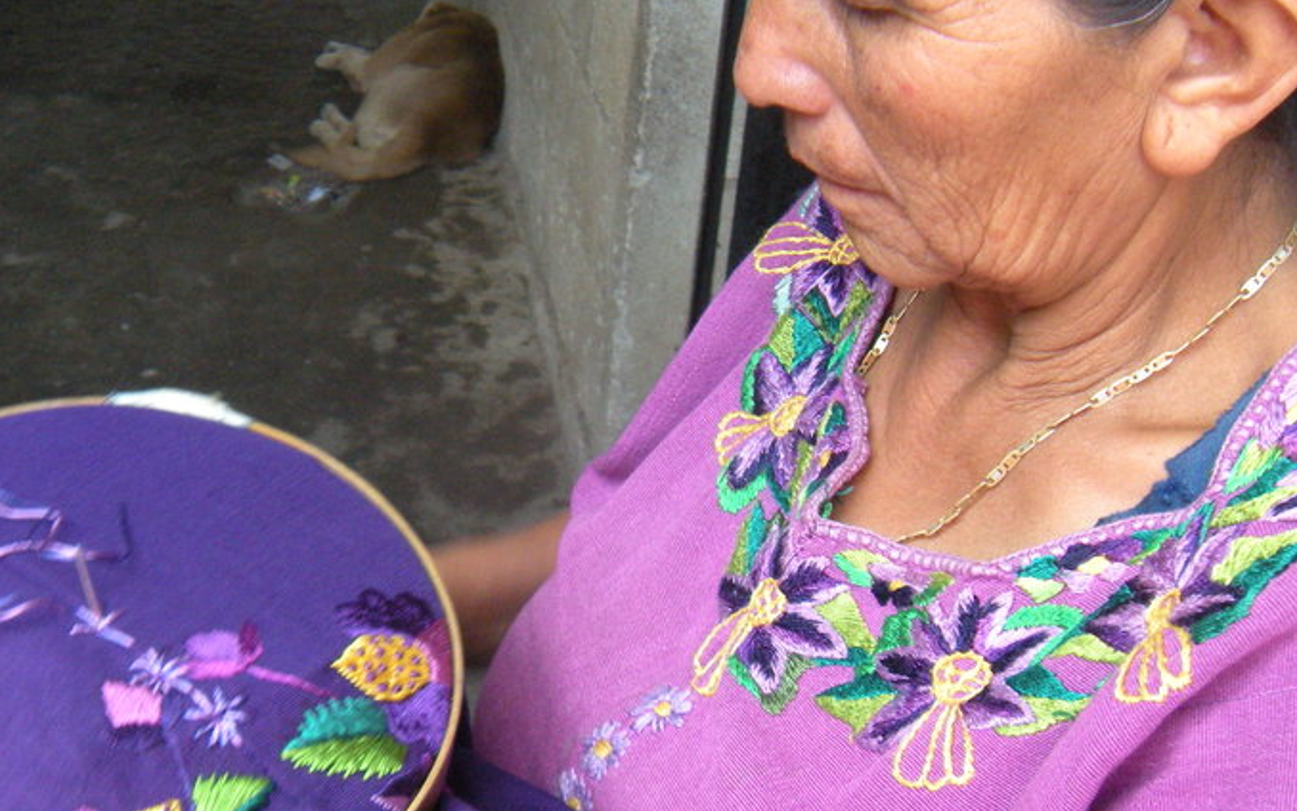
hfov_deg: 36.3
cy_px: 501
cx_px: 608
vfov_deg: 23.1
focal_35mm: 56
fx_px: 1980
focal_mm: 5.9
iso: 216
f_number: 3.8
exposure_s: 1/60
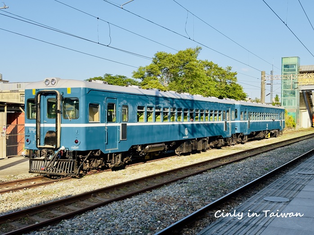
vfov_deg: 30.2
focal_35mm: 48
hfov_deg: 39.7
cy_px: 118
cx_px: 157
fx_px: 435
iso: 64
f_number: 1.78
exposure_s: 1/2959
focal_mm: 6.76
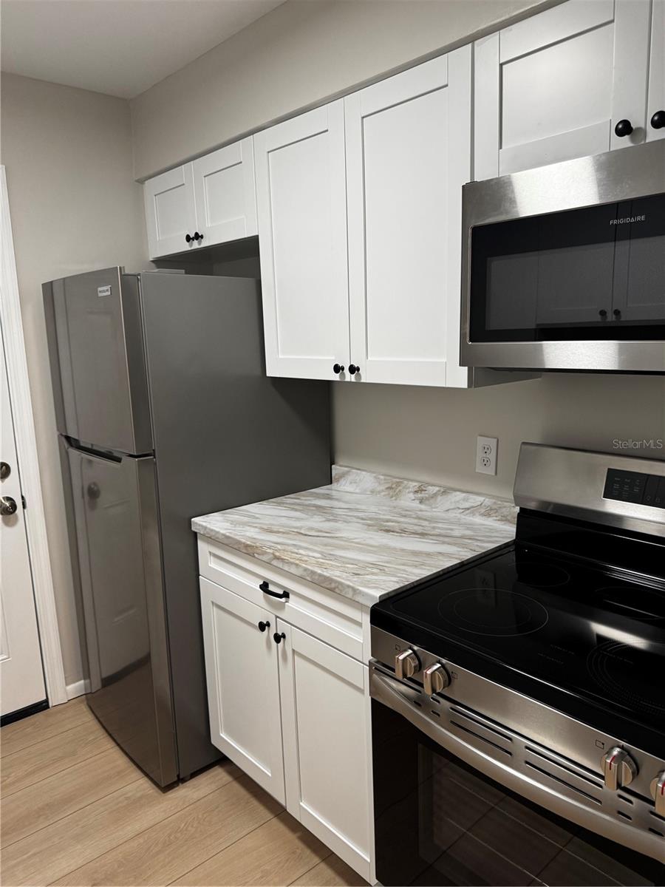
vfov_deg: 71.6
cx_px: 332
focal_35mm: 24
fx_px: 615
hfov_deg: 56.8
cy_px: 444
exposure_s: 1/120
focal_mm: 6.76
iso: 200
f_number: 1.78
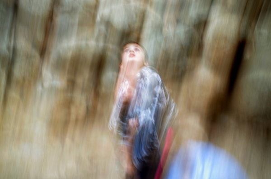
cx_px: 136
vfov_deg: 29.7
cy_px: 90
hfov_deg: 43.7
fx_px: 338
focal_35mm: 45
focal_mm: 30
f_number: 1.4
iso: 100
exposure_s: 1/2.5
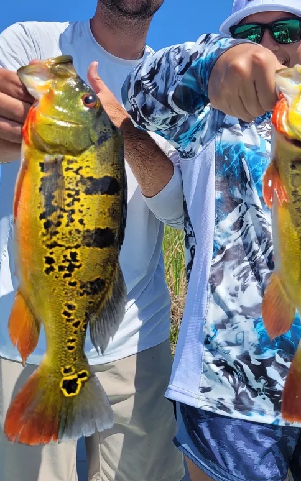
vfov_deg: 51.0
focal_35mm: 38
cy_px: 182
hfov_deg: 33.4
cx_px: 187
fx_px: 499
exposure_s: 1/2252
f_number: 1.8
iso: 40
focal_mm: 5.4
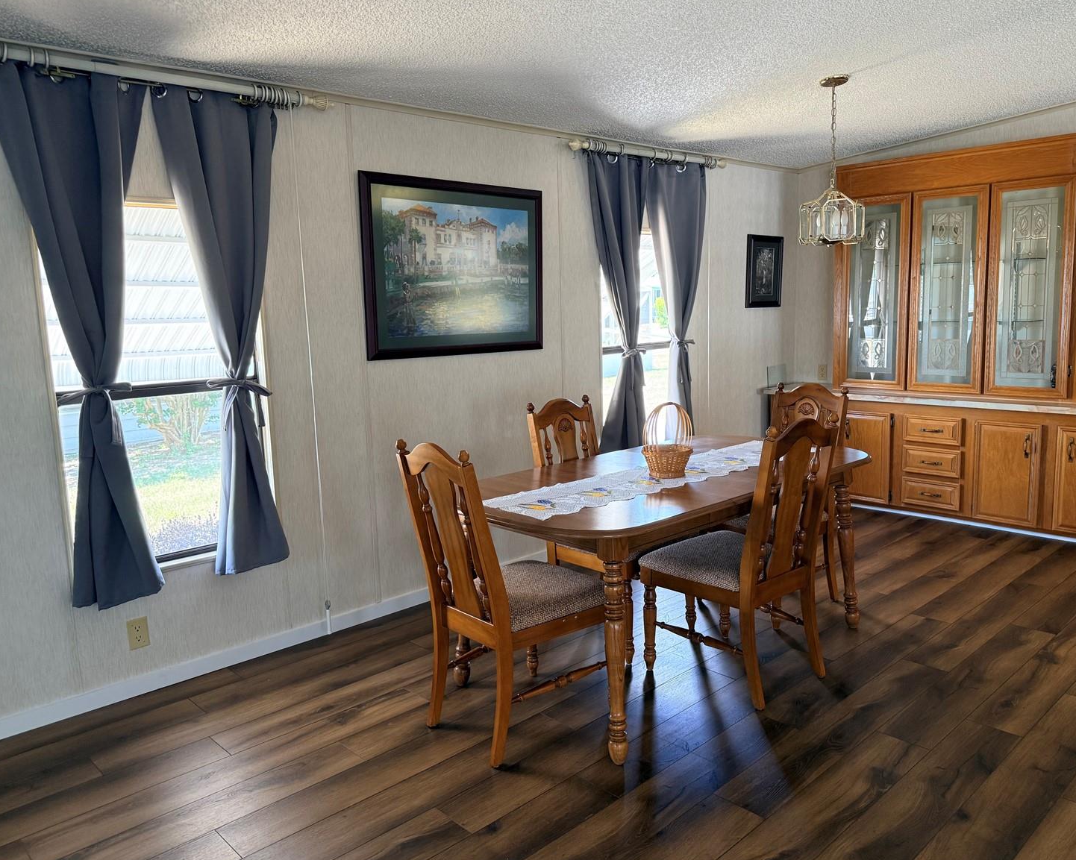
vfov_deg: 54.9
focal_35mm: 26
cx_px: 581
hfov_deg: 65.9
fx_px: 828
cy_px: 419
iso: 200
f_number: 1.78
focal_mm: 6.76
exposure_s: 1/80
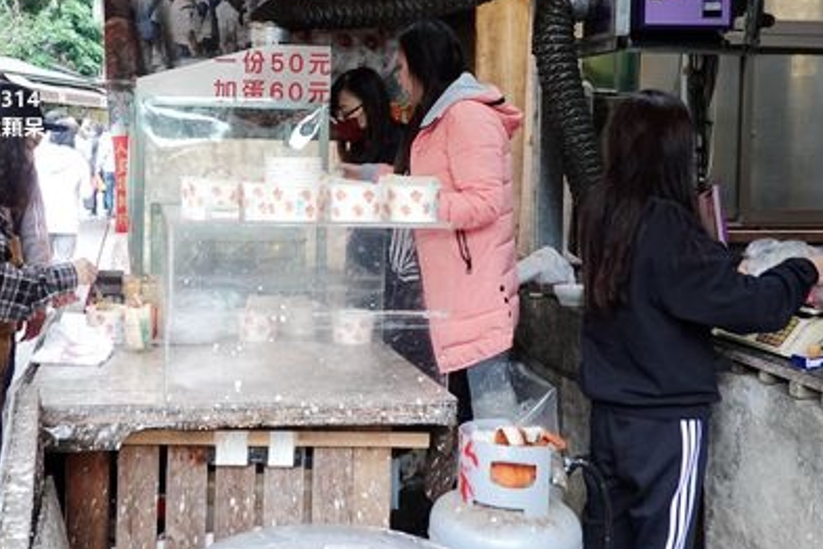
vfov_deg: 31.0
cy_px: 192
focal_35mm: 43
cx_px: 289
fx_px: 983
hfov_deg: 44.9
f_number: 3.2
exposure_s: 1/30
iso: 320
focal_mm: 9.75
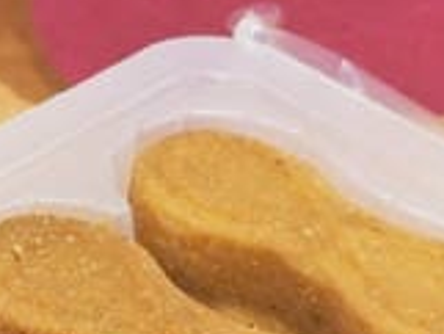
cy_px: -149
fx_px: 4403
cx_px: -298
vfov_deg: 4.3
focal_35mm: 343
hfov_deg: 5.7
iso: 400
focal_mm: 8.72
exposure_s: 1/60
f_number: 1.63
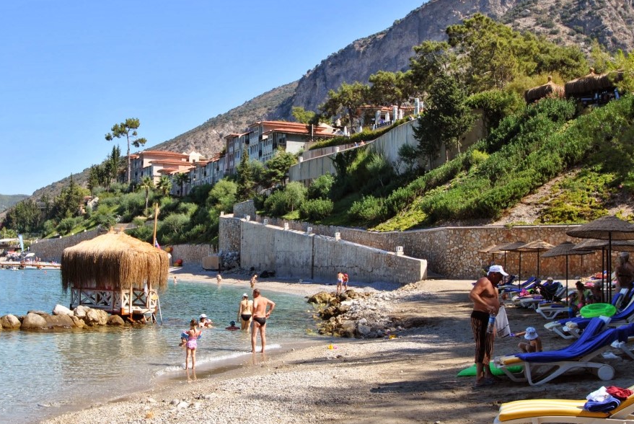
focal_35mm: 47
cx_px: 264
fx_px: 829
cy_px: 213
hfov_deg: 41.7
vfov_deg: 28.7
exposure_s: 1/200
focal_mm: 24
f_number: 7.1
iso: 100
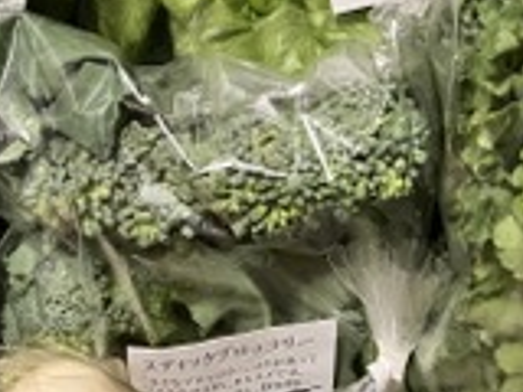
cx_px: 3
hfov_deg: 24.0
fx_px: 1178
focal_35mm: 78
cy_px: 124
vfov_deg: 18.8
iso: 320
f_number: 1.5
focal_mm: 5.7
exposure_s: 1/50
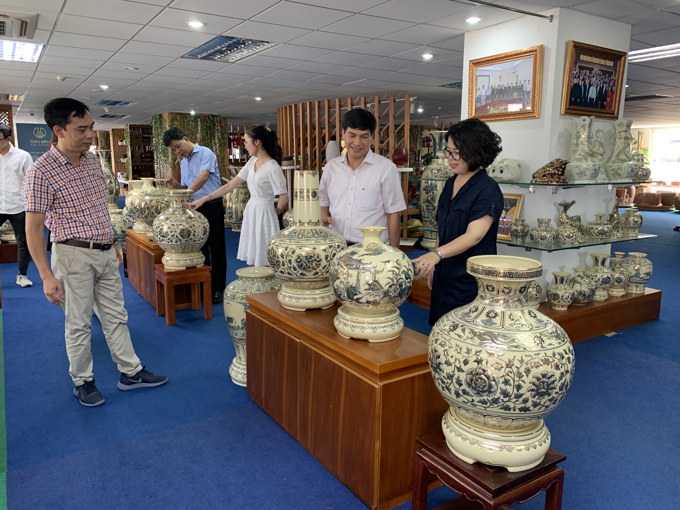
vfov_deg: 53.1
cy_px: 255
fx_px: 511
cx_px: 340
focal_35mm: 26
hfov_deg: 67.3
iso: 125
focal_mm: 4.25
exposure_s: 1/50
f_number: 1.8
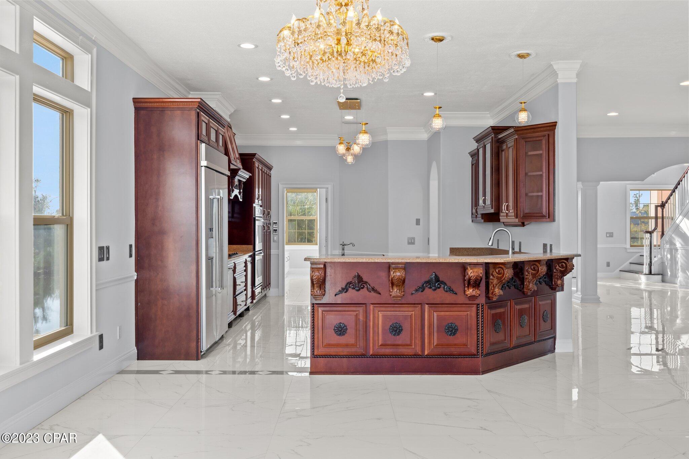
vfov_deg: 42.3
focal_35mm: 31
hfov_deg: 60.3
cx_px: 344
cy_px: 230
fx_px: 593
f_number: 10
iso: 100
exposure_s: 1/1.67
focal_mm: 21
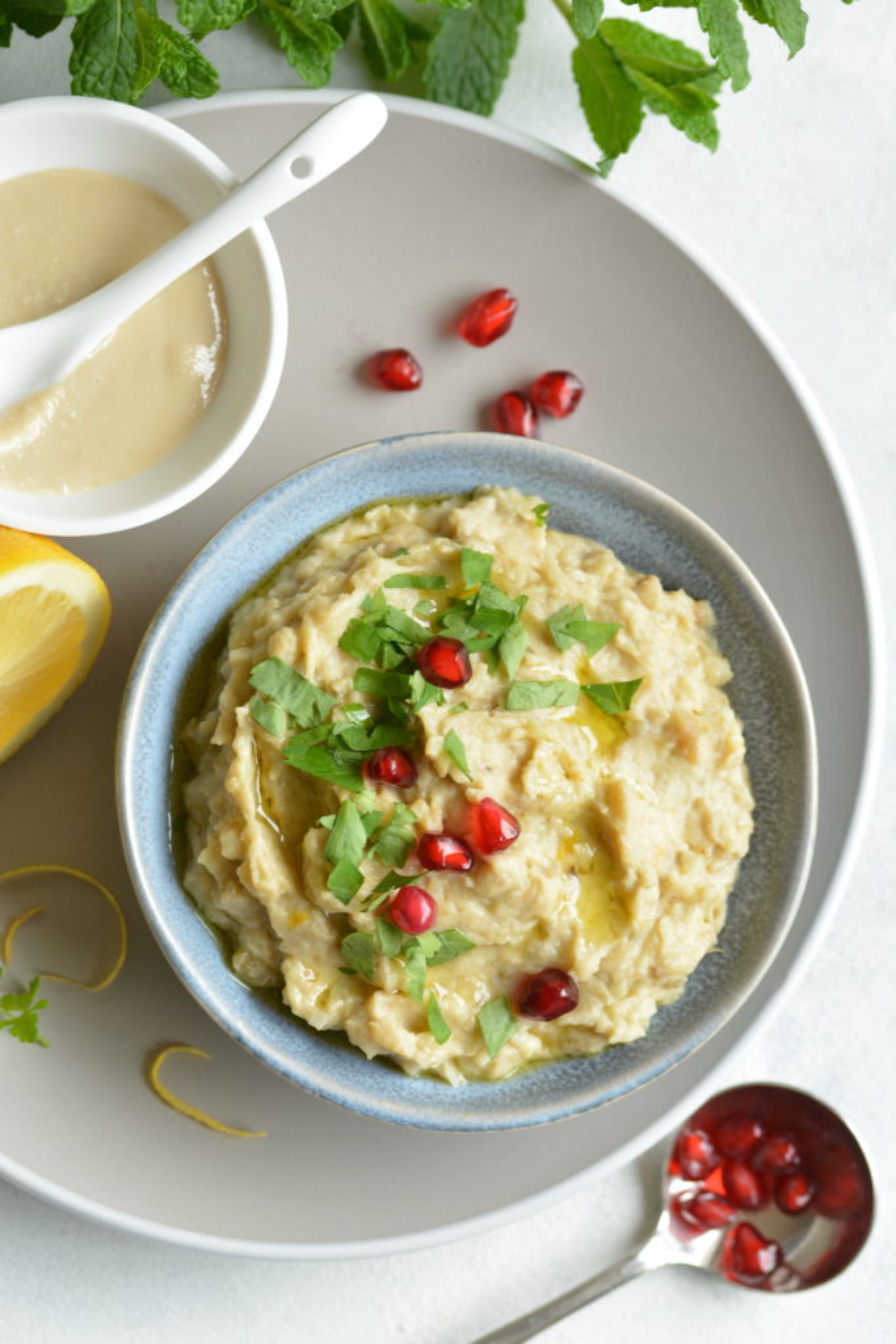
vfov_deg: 13.0
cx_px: 448
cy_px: 672
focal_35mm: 158
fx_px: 5878
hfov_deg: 8.7
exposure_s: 1/50
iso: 200
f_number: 5.6
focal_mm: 105
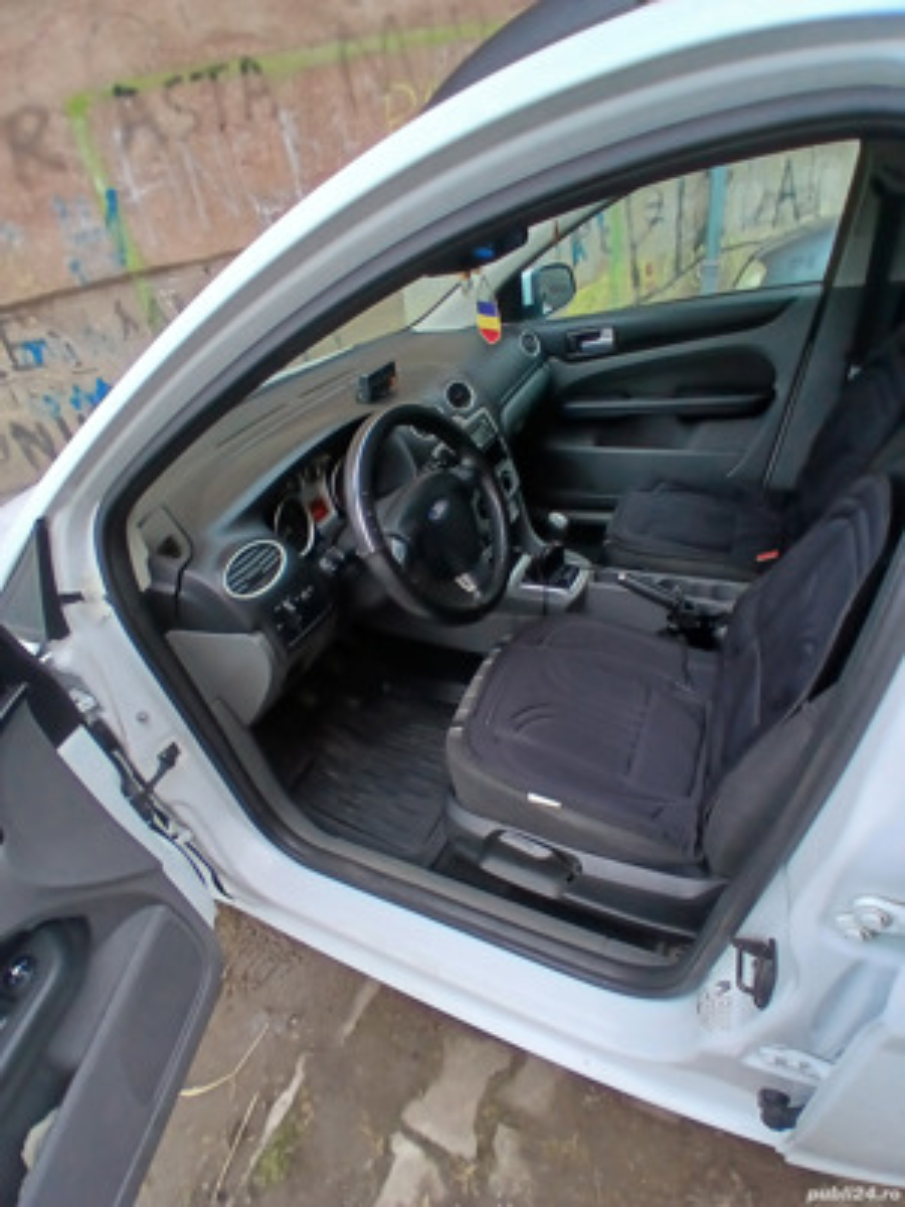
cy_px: 604
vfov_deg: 91.0
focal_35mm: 17
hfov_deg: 74.7
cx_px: 452
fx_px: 593
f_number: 2.2
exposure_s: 1/120
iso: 100
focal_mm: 1.4
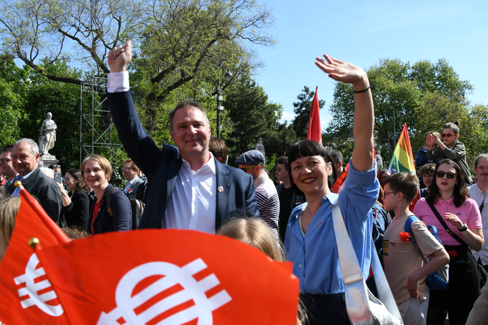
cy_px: 162
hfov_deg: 57.2
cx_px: 244
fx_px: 447
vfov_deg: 40.0
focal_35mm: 33
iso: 320
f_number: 5.6
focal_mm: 22
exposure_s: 1/1600
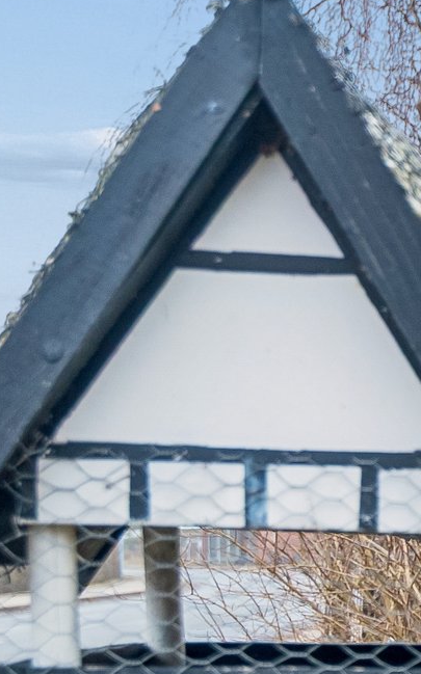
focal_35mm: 132
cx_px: 1382
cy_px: 641
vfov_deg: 15.6
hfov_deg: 8.1
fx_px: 2426
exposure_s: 1/160
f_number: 4
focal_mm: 28
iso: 250
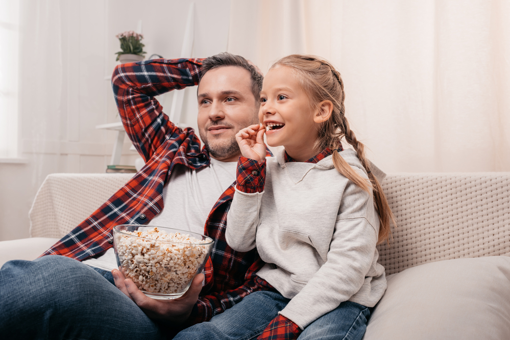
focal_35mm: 35
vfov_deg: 37.9
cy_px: 170
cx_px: 255
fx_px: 496
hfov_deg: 54.4
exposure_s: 1/200
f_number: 6.3
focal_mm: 35
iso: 100
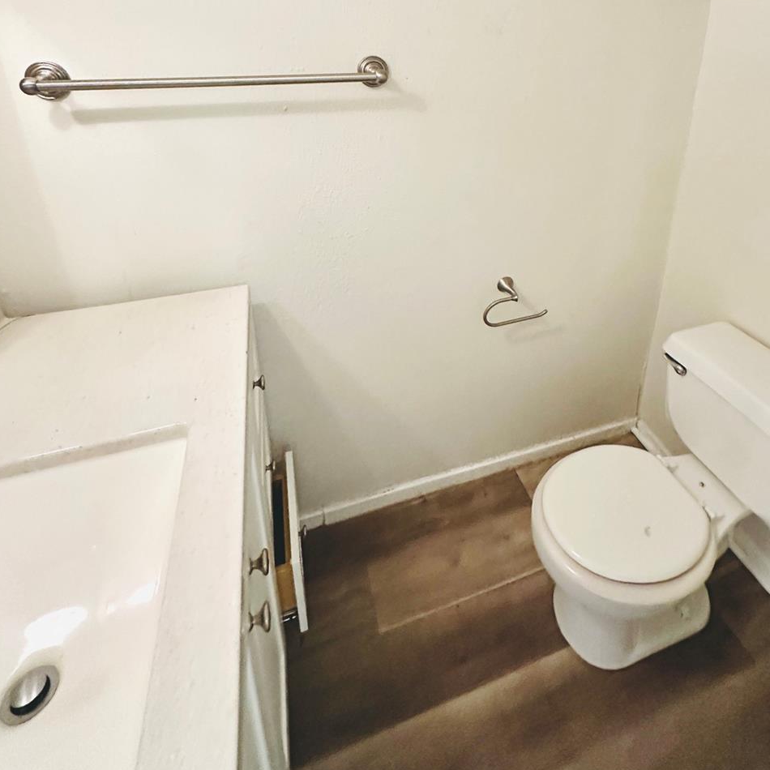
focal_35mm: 20
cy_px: 195
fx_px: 503
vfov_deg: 70.0
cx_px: 446
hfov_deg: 74.3
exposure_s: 1/60
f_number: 2.2
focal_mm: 2.22
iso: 640
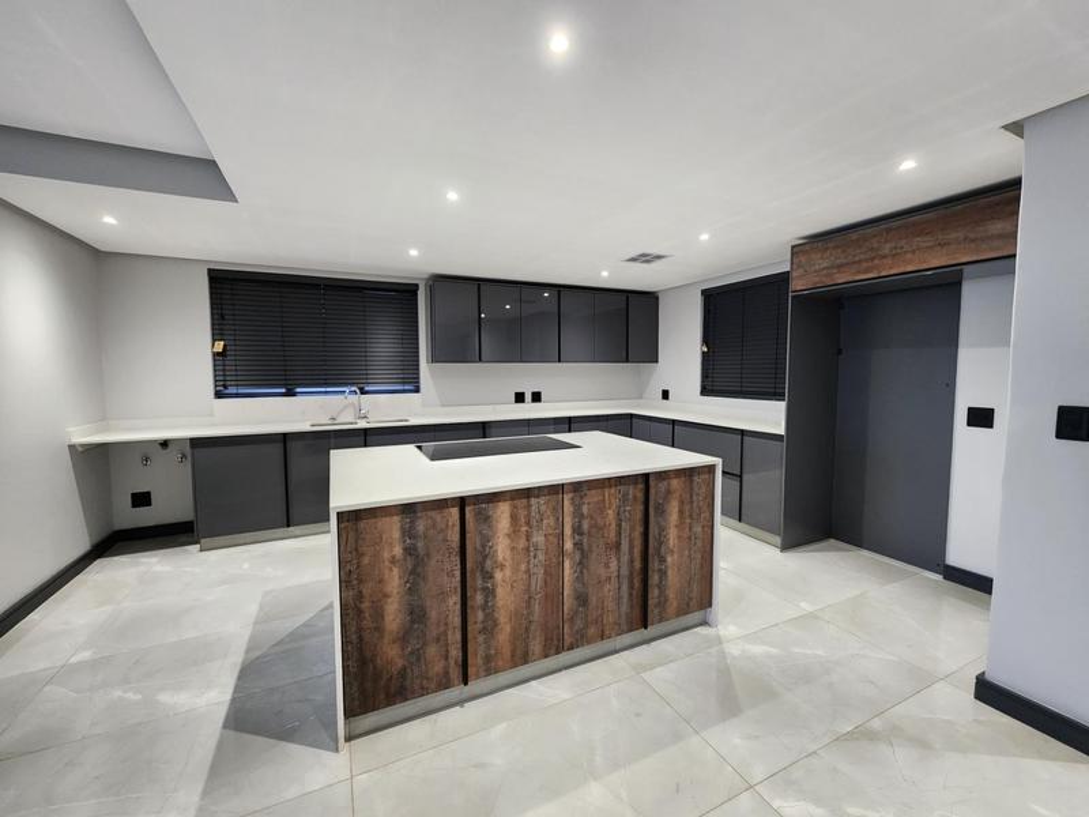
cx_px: 544
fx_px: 409
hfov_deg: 106.2
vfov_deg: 89.9
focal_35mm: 13
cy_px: 408
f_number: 2.2
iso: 400
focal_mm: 2.2
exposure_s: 1/50
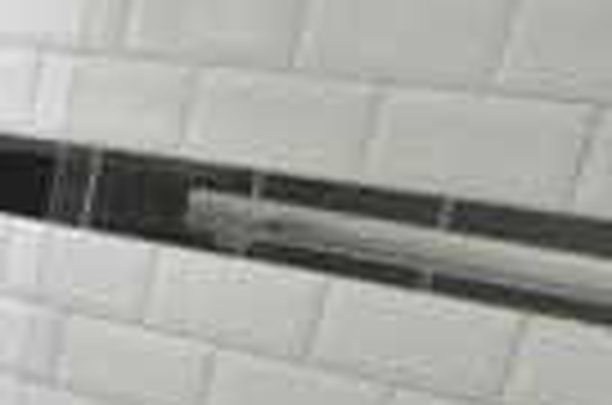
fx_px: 1347
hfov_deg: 19.6
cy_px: 684
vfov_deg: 15.2
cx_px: -468
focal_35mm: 79
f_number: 4
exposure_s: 1/60
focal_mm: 11
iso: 360
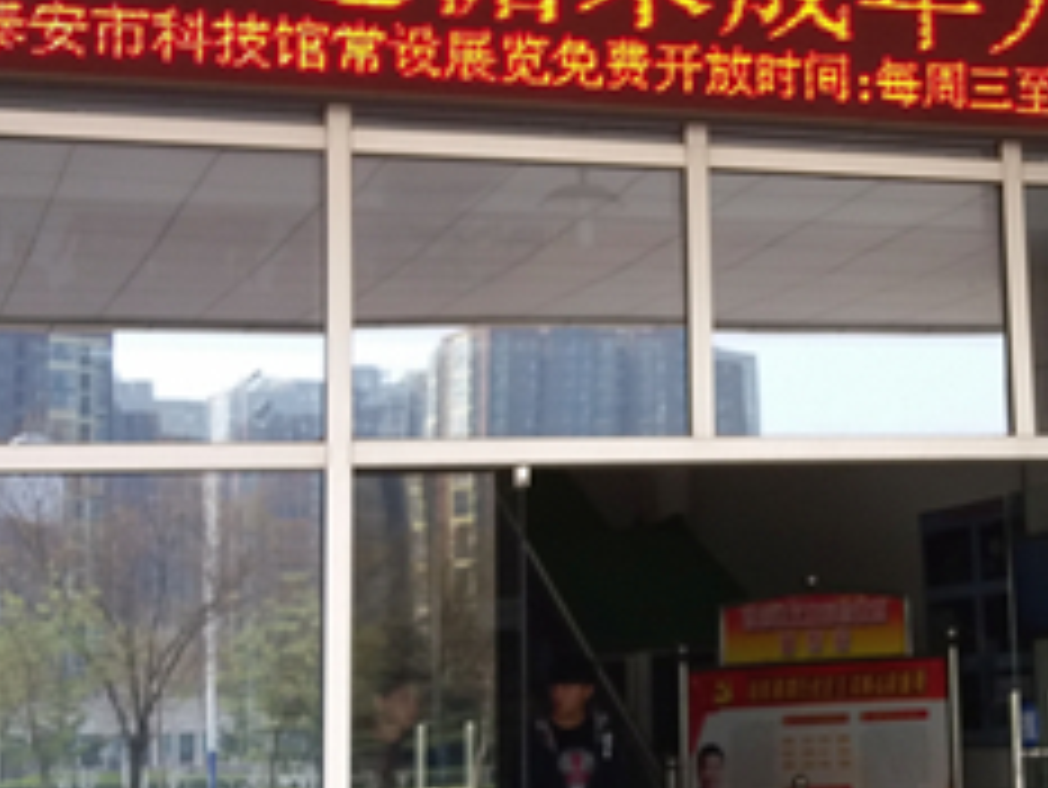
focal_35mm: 78
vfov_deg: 18.8
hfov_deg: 24.6
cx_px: 850
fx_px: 2363
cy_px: 241
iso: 40
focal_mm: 3.7
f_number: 1.9
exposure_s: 1/129
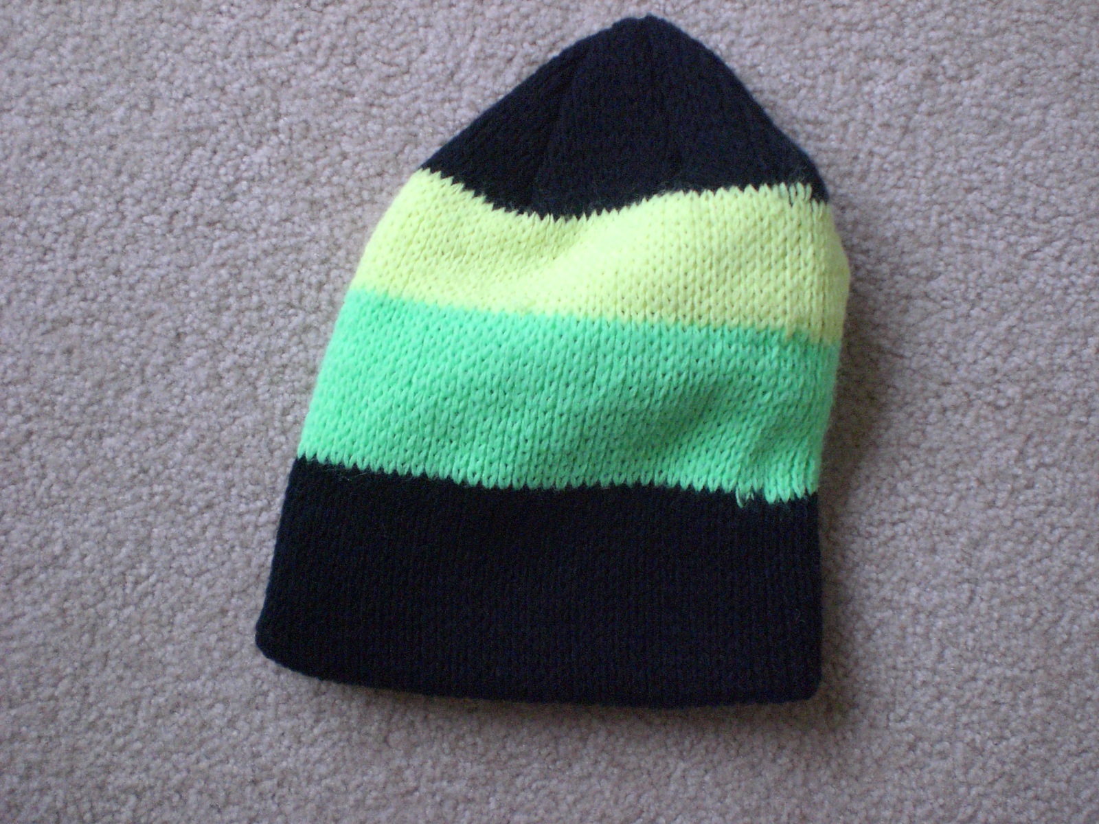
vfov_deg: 37.7
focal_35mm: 38
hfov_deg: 49.0
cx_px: 550
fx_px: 1206
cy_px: 412
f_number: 3.1
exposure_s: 1/125
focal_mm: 6.3
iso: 400
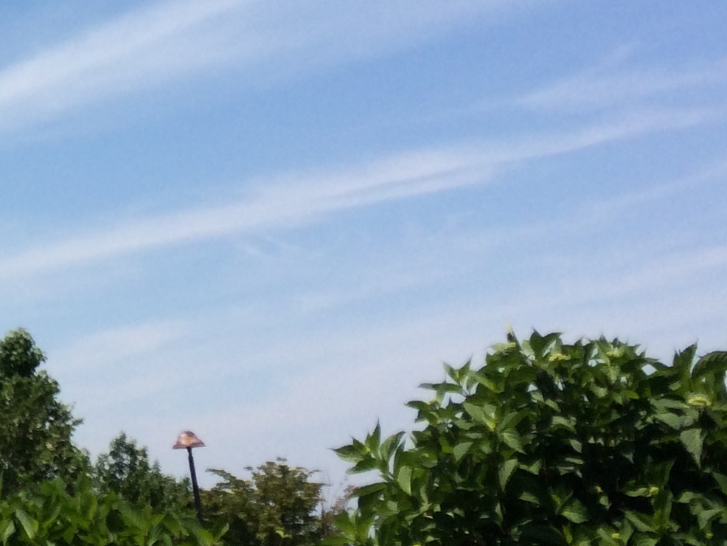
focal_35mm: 96
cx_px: -305
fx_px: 2017
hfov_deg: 18.5
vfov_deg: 14.7
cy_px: -169
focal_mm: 4.15
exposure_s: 1/3165
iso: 32
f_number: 2.2
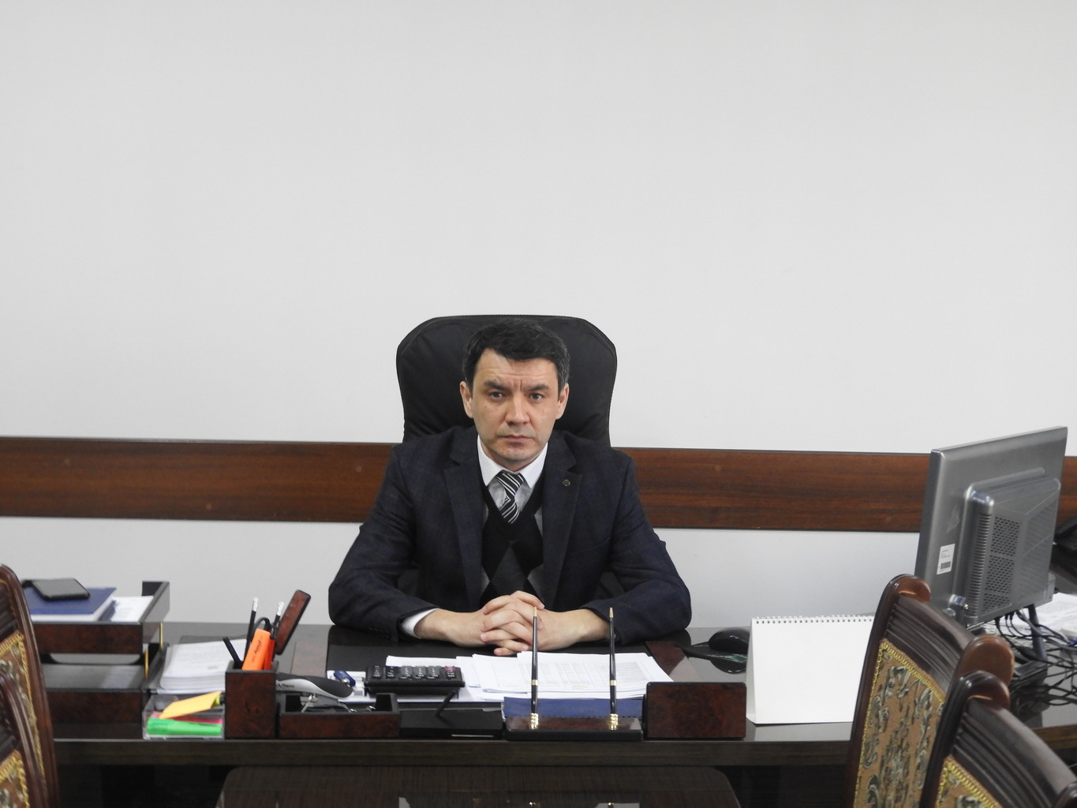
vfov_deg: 22.6
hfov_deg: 29.8
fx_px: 2023
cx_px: 538
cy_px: 404
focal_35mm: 65
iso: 400
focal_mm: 11.6
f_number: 4.2
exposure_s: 1/13
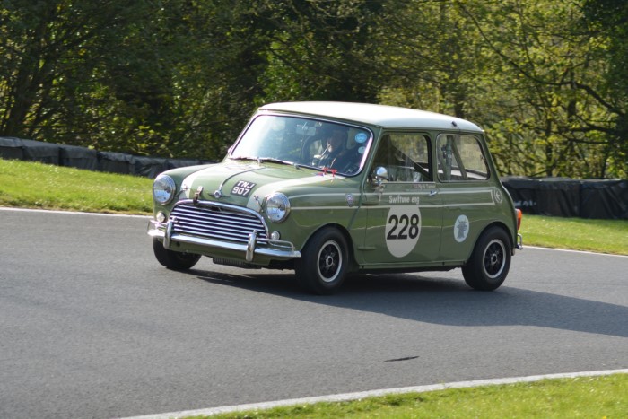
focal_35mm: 158
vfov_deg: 8.7
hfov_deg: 13.0
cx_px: 314
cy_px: 210
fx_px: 2748
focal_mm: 105
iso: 400
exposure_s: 1/640
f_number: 6.3
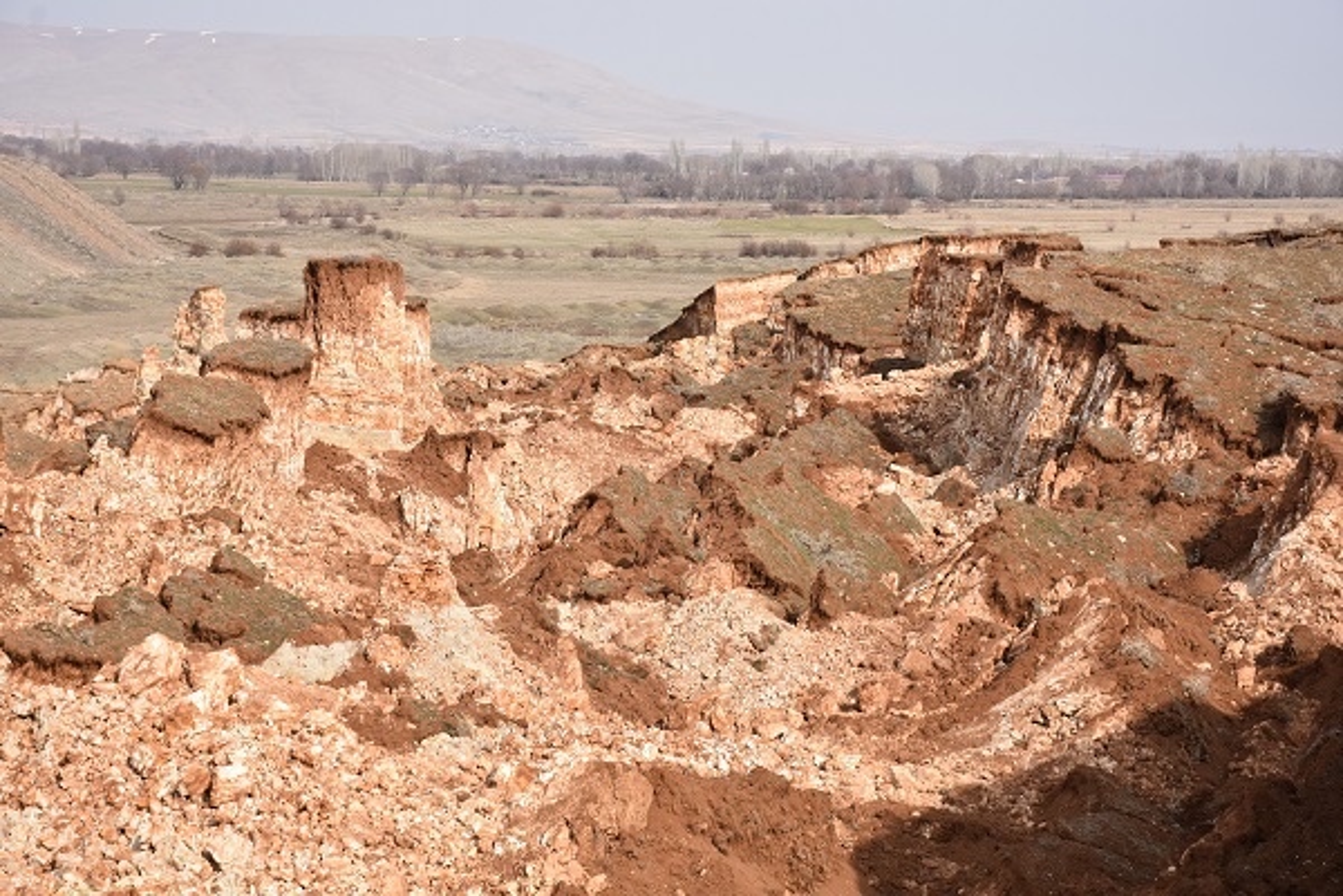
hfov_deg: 24.2
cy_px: 448
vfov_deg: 16.3
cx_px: 672
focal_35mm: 84
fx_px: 3133
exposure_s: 1/1000
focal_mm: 56
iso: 360
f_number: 8
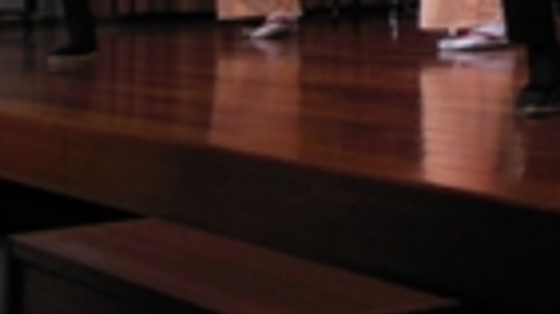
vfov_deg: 8.4
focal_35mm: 135
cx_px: 834
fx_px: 2003
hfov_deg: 14.8
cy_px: -350
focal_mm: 6.9
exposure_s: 1/30
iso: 125
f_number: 4.1
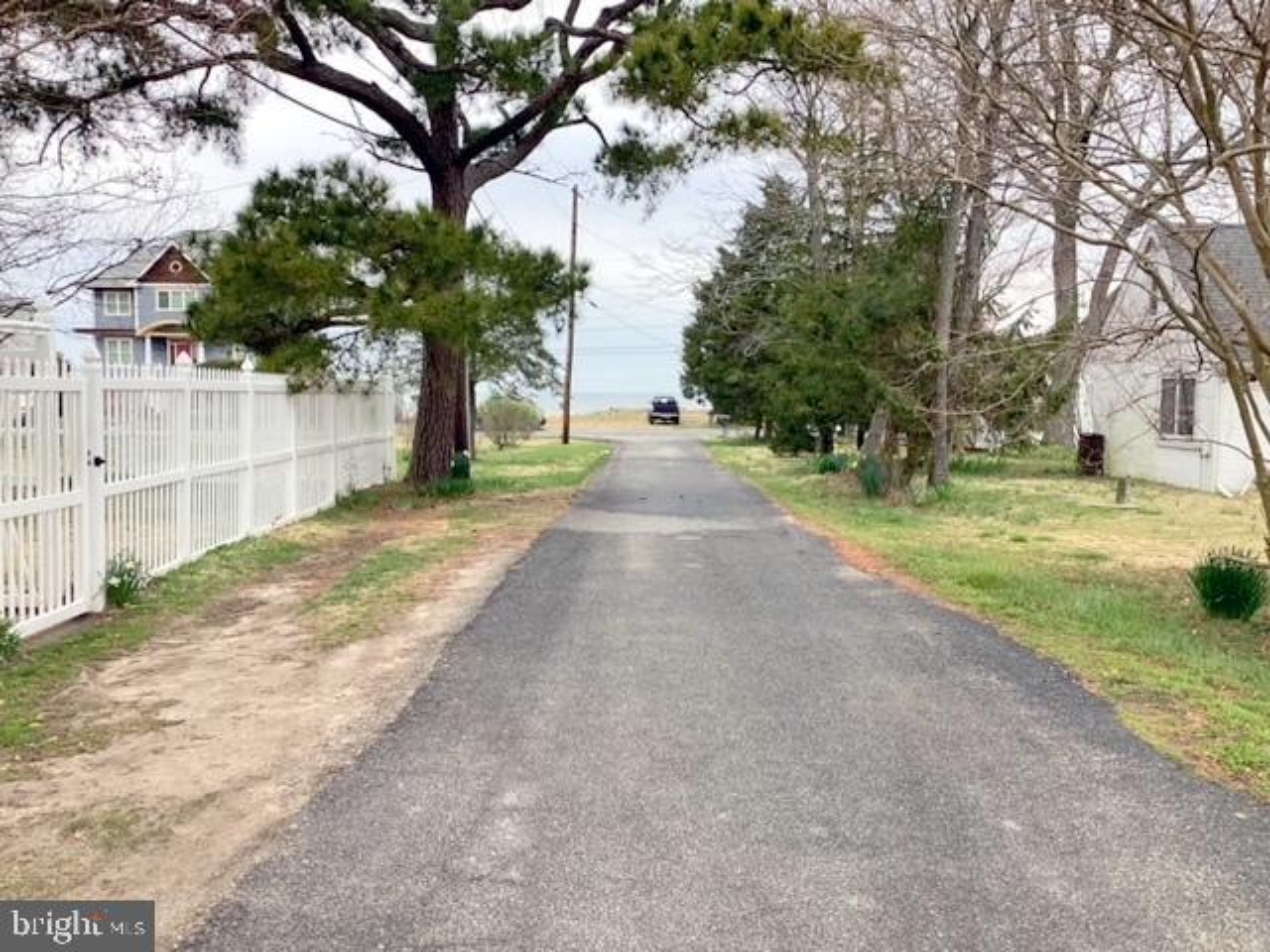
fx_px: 1137
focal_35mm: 31
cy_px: 476
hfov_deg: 58.4
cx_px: 635
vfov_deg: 45.4
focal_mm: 3.3
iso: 25
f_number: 2.4
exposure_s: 1/401
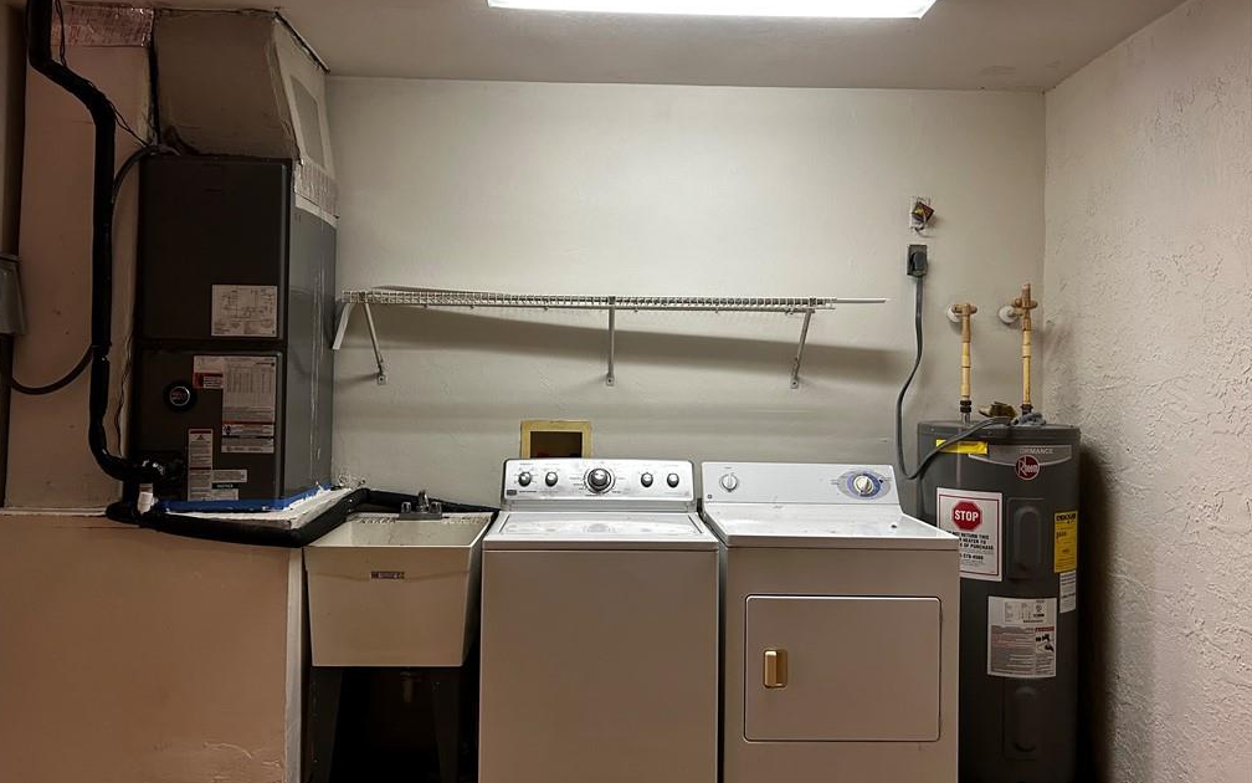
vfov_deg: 44.5
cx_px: 619
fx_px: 955
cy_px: 364
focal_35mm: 28
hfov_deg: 66.5
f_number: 1.5
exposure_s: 1/60
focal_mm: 5.7
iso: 250
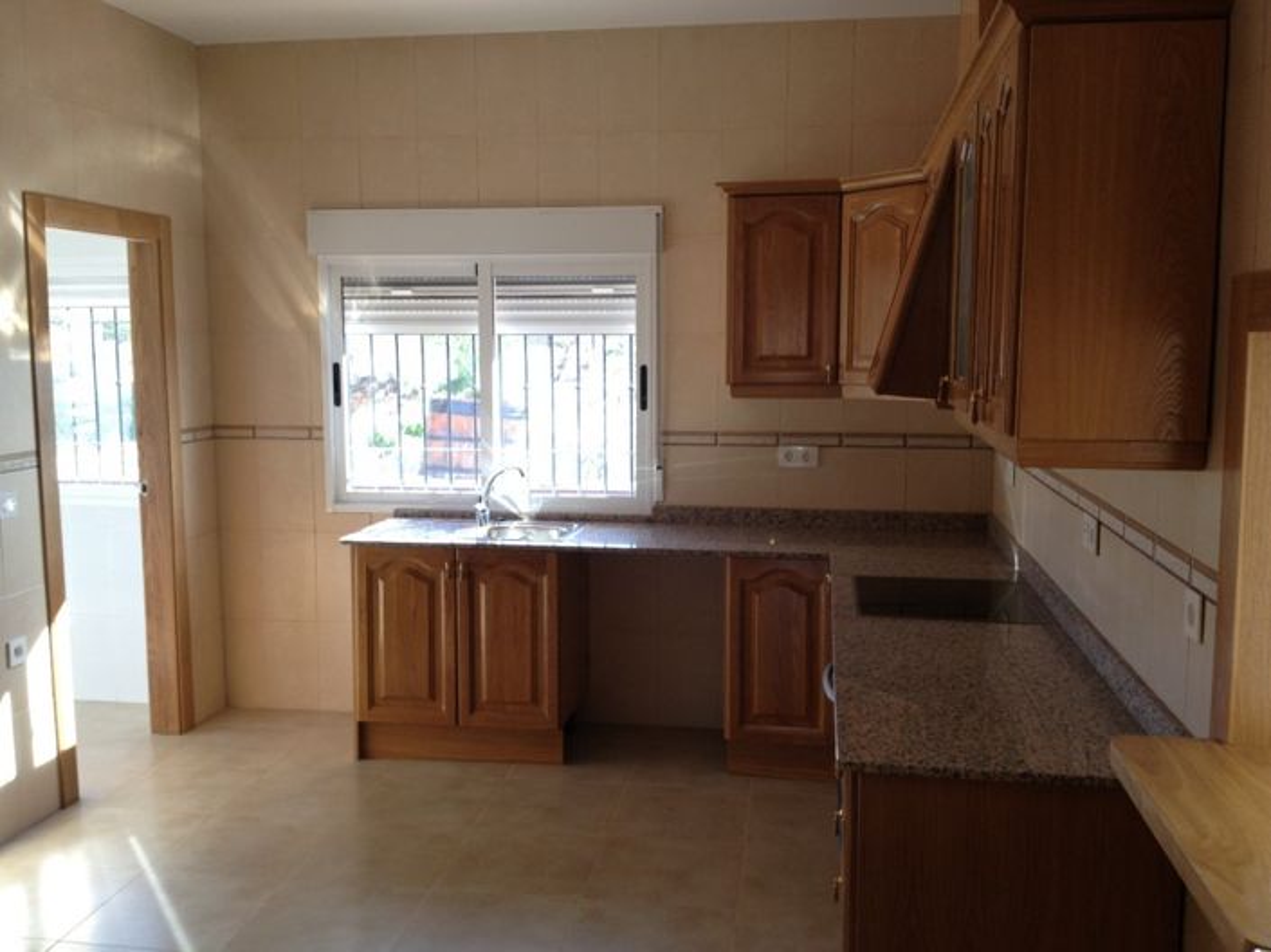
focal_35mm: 35
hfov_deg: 52.6
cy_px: 476
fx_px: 1284
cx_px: 636
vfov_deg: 40.7
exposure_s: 1/120
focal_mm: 4.28
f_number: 2.4
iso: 80
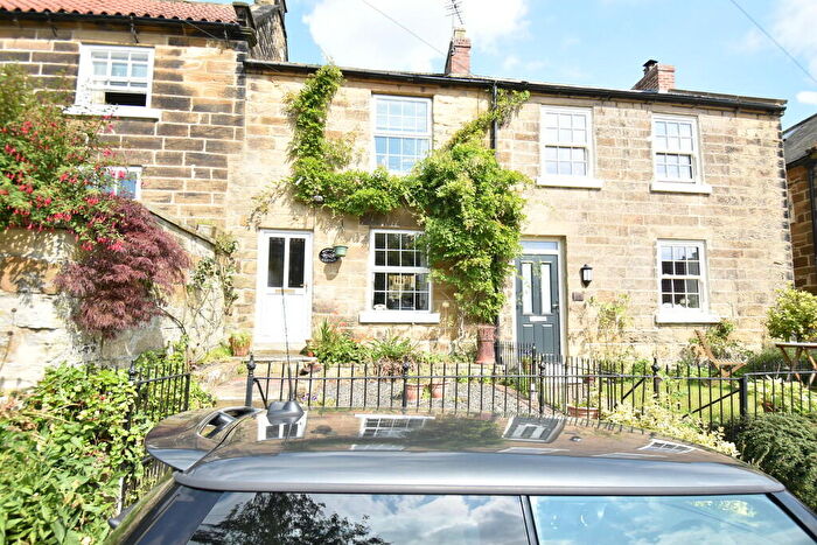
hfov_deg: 92.4
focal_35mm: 17
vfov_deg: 69.7
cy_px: 272
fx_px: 392
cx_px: 408
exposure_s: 1/1250
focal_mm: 11.5
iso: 640
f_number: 5
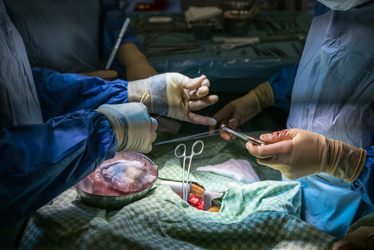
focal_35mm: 53
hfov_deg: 37.5
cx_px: 187
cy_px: 125
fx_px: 551
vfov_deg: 25.5
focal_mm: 53
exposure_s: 1/3200
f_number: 5
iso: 400
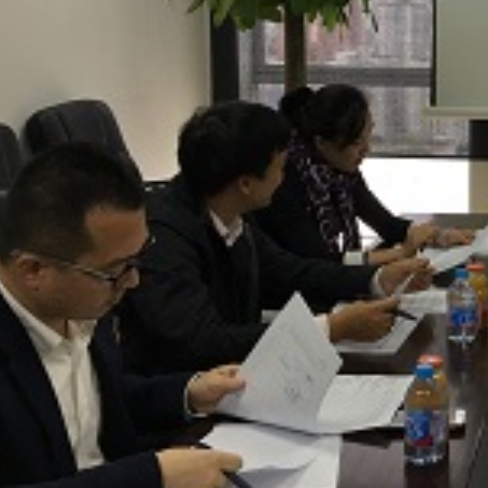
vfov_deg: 25.2
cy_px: 162
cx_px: 627
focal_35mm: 68
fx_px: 1085
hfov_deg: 22.7
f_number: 2.2
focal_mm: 4.15
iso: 40
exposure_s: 1/33
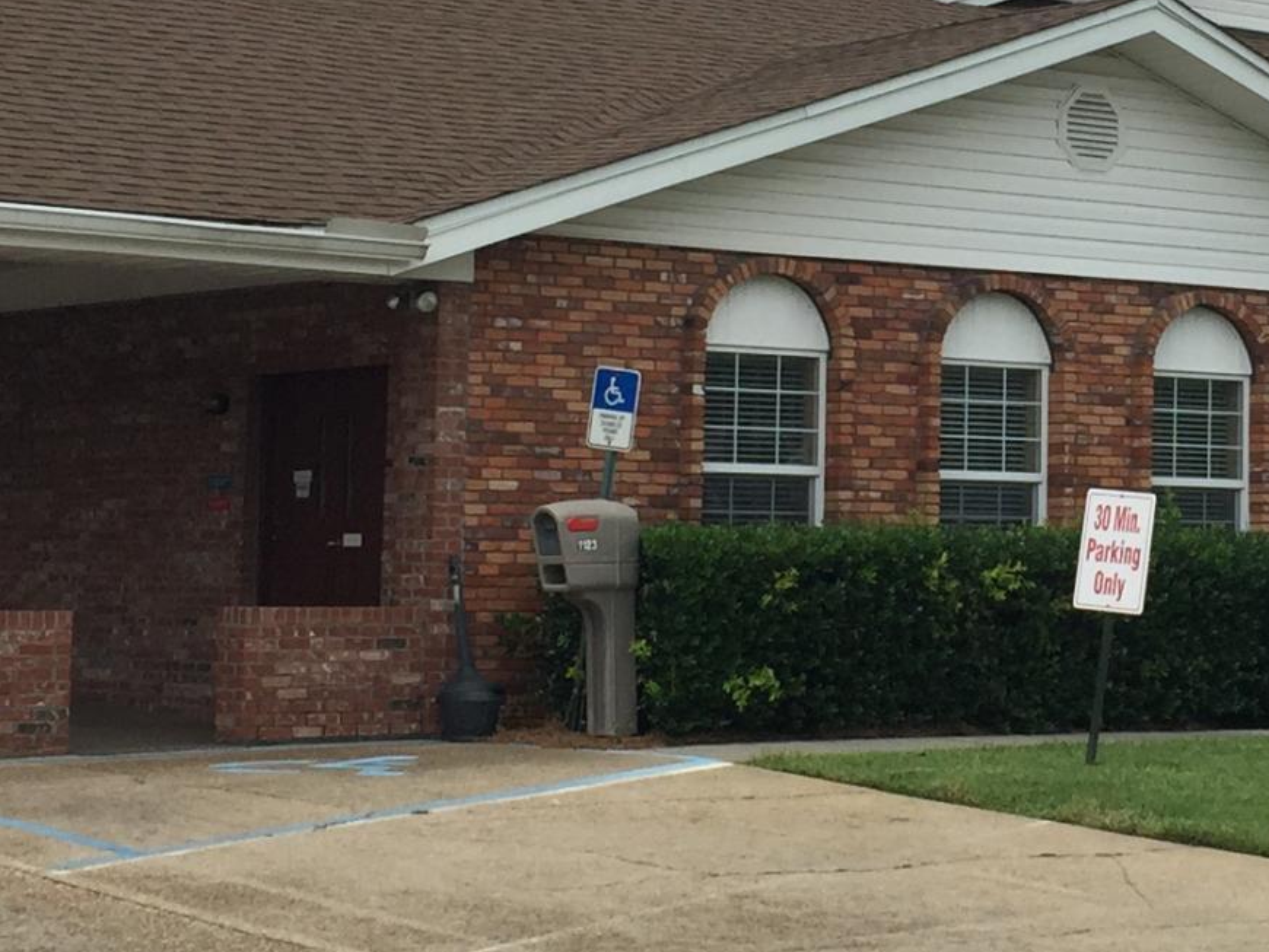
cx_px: 973
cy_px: 340
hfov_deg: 19.5
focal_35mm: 100
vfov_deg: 14.8
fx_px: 3667
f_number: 2.2
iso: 32
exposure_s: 1/2475
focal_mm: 4.15
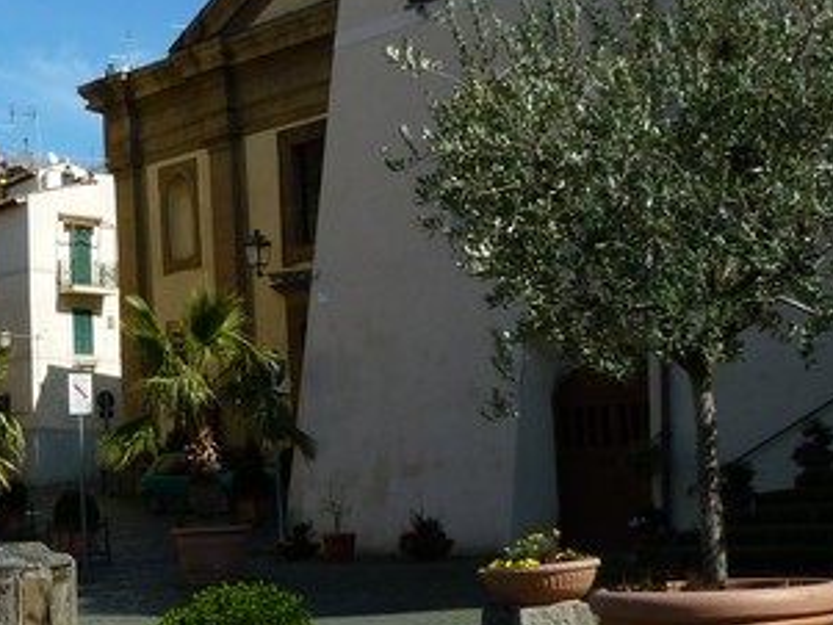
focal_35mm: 77
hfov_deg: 24.0
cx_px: -36
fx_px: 1854
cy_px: 218
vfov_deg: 19.1
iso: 80
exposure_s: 1/640
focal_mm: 5.2
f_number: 4
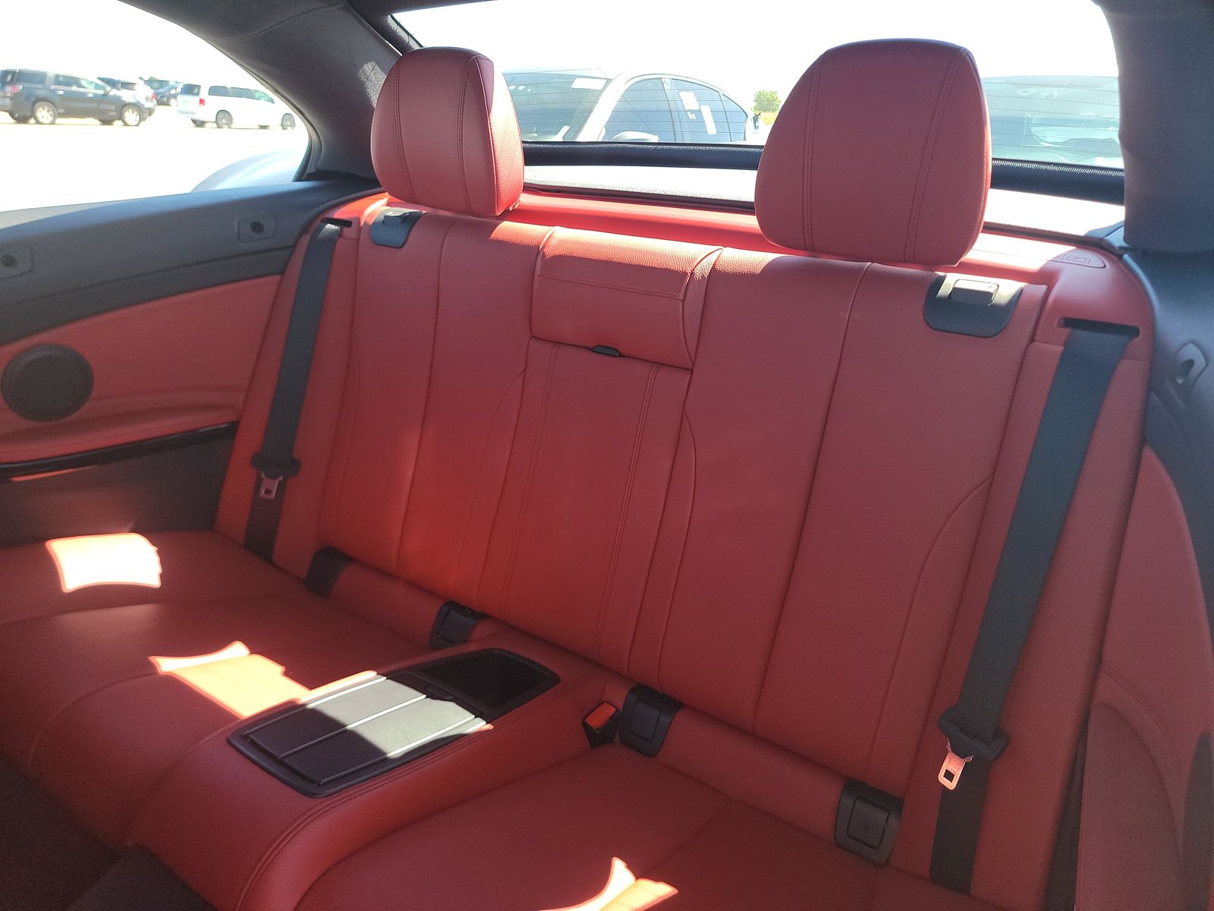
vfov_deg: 56.8
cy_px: 456
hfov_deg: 71.6
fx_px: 842
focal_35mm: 24
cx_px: 607
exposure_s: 1/119
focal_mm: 6.7
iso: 92
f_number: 1.8
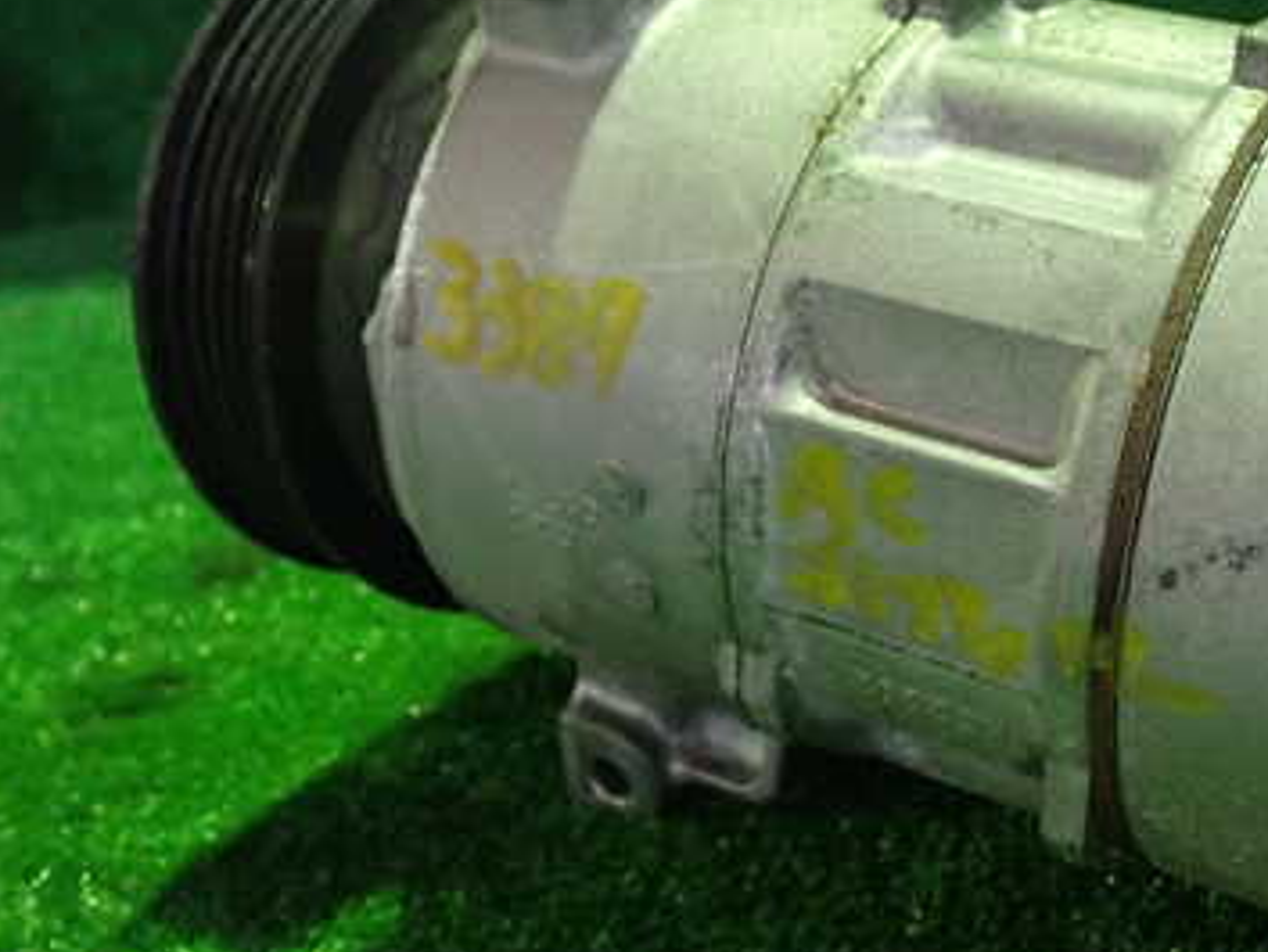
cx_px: 1042
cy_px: 435
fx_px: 1869
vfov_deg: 28.6
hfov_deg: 36.0
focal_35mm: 51
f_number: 2.3
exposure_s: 1/30
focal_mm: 5.4
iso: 800
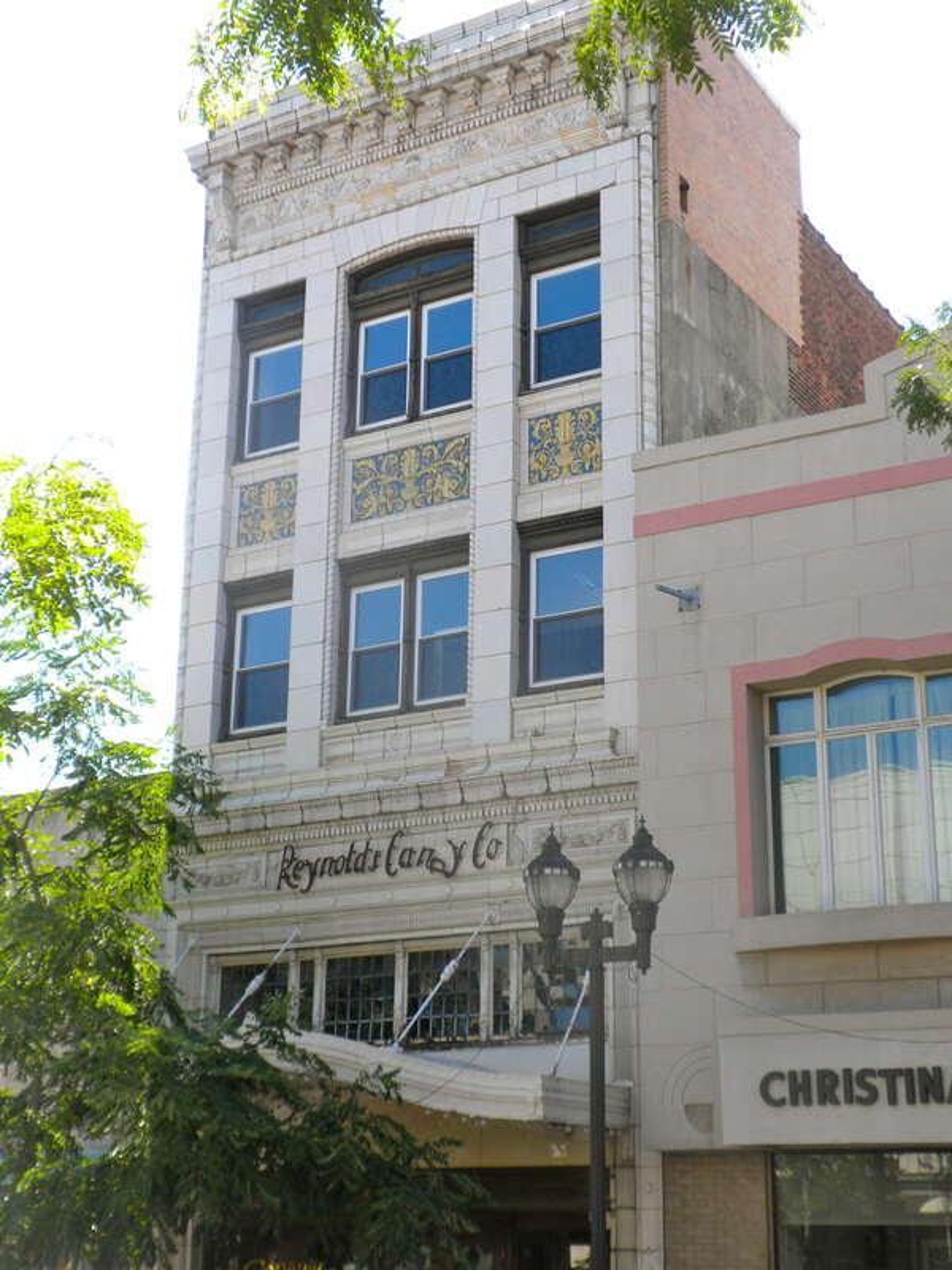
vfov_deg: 36.8
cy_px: 635
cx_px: 476
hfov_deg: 28.0
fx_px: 1907
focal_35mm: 52
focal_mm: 9.1
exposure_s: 1/207
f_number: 4.3
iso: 64
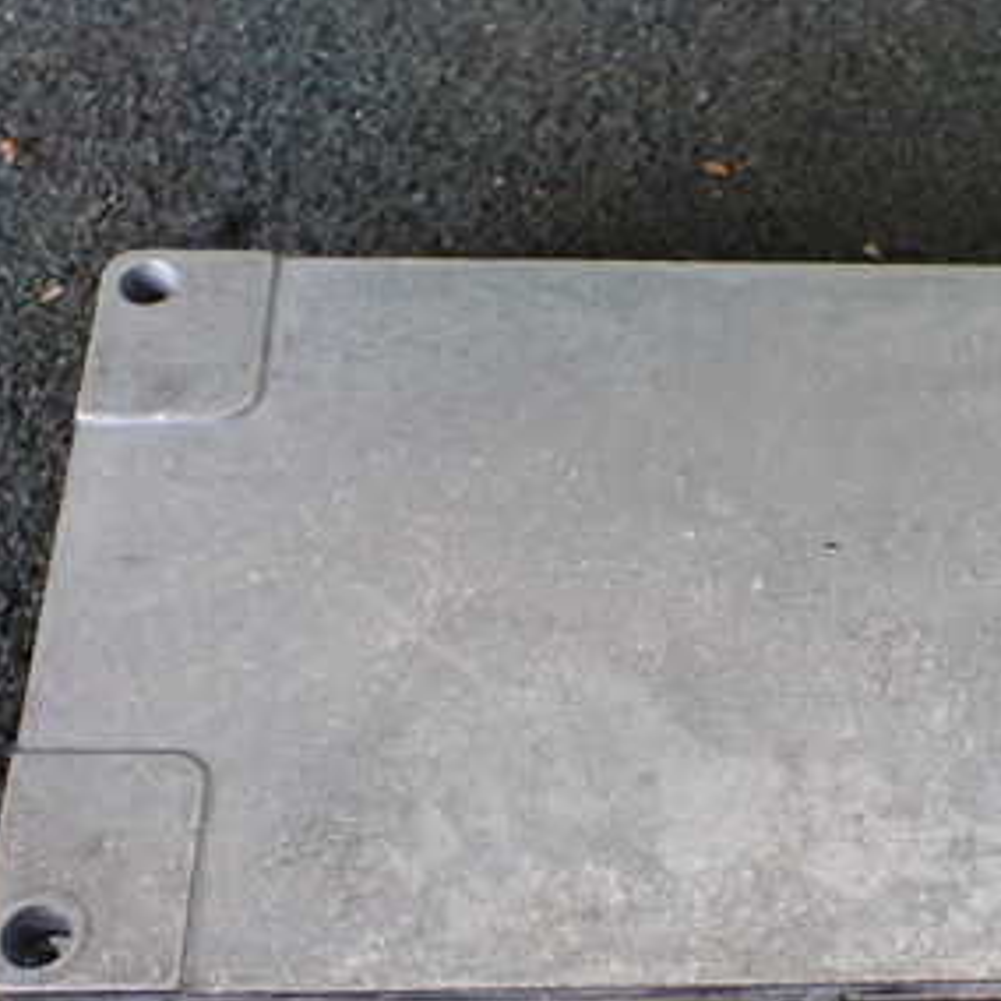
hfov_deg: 30.1
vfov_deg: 30.2
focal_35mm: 56
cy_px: 705
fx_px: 1832
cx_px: 737
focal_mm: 5.4
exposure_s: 1/125
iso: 400
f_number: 2.3
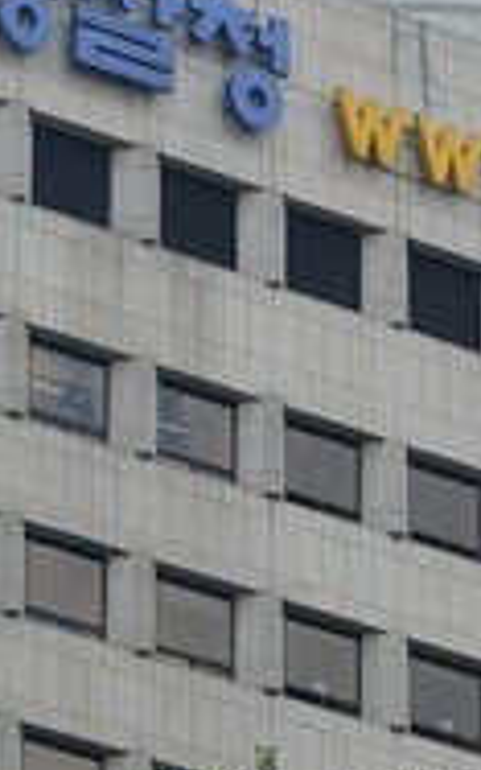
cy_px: 272
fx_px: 8153
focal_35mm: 389
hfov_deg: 3.4
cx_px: -90
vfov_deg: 5.4
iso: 100
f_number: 4
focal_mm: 43.48
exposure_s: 1/500
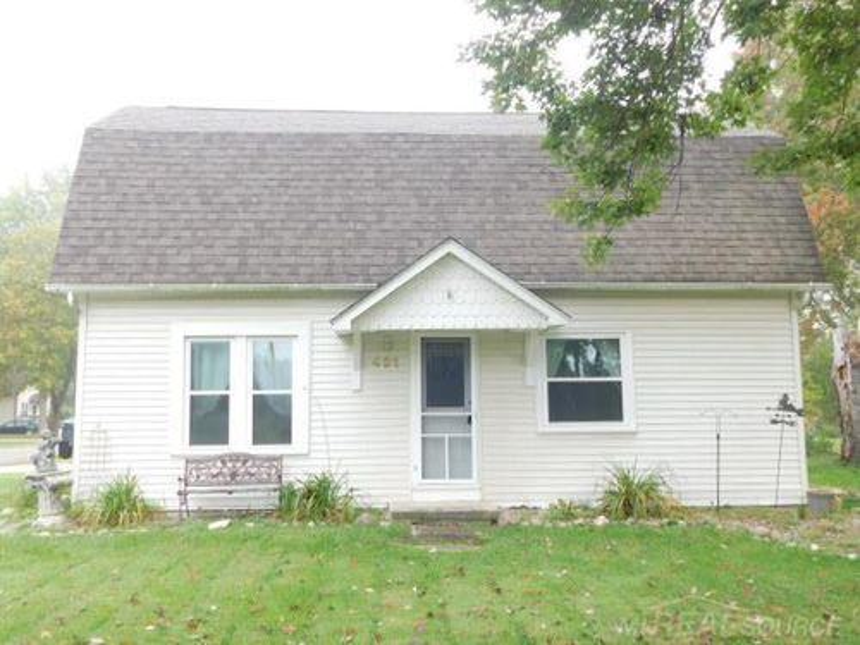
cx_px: 430
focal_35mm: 36
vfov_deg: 39.7
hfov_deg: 51.4
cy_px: 322
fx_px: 894
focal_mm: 6.3
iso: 125
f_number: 3.5
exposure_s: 1/60
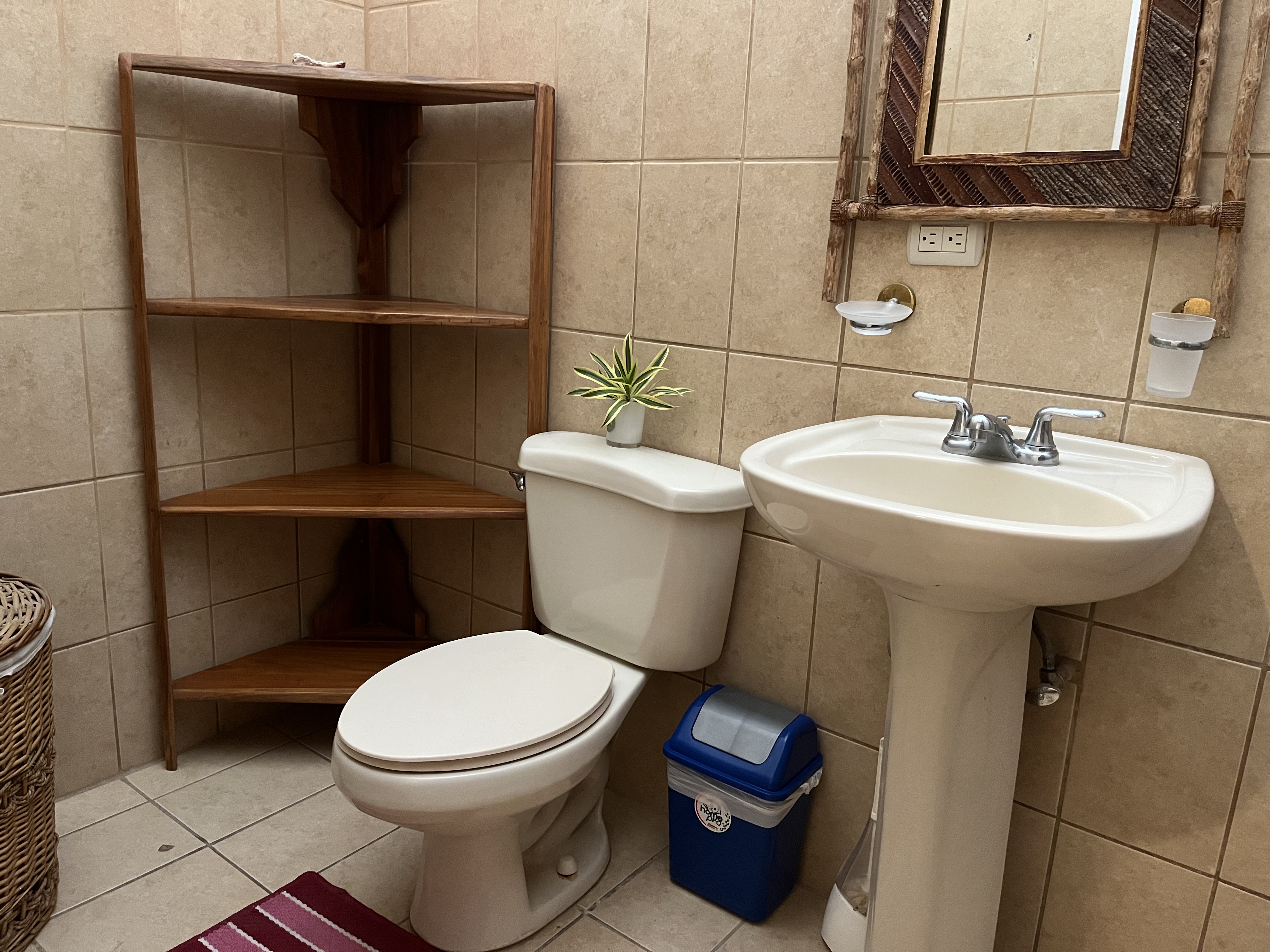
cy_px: 476
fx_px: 954
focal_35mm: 26
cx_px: 635
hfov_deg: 67.3
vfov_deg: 53.1
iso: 640
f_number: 1.6
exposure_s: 1/40
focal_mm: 5.1
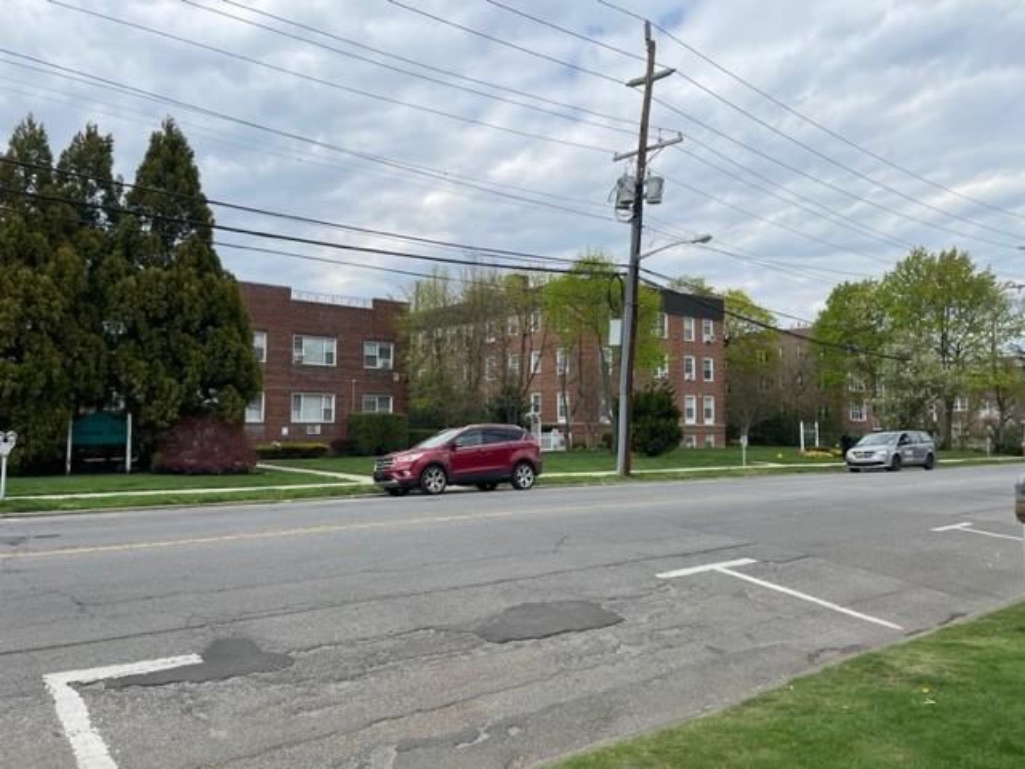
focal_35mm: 26
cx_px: 512
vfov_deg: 53.1
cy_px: 384
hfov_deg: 67.3
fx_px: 770
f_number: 1.6
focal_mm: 4.2
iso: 32
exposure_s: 1/3861
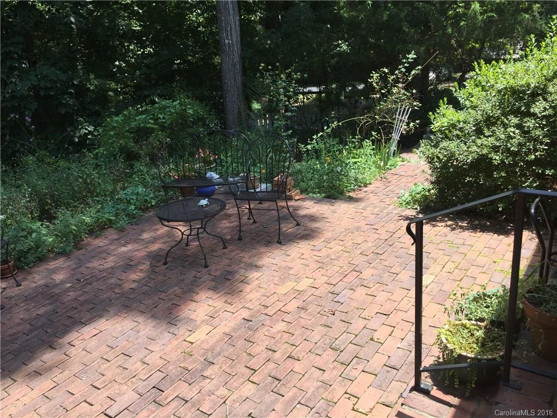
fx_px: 467
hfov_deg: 61.7
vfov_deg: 48.2
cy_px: 209
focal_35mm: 29
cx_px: 278
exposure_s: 1/573
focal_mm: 4.15
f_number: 2.2
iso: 32
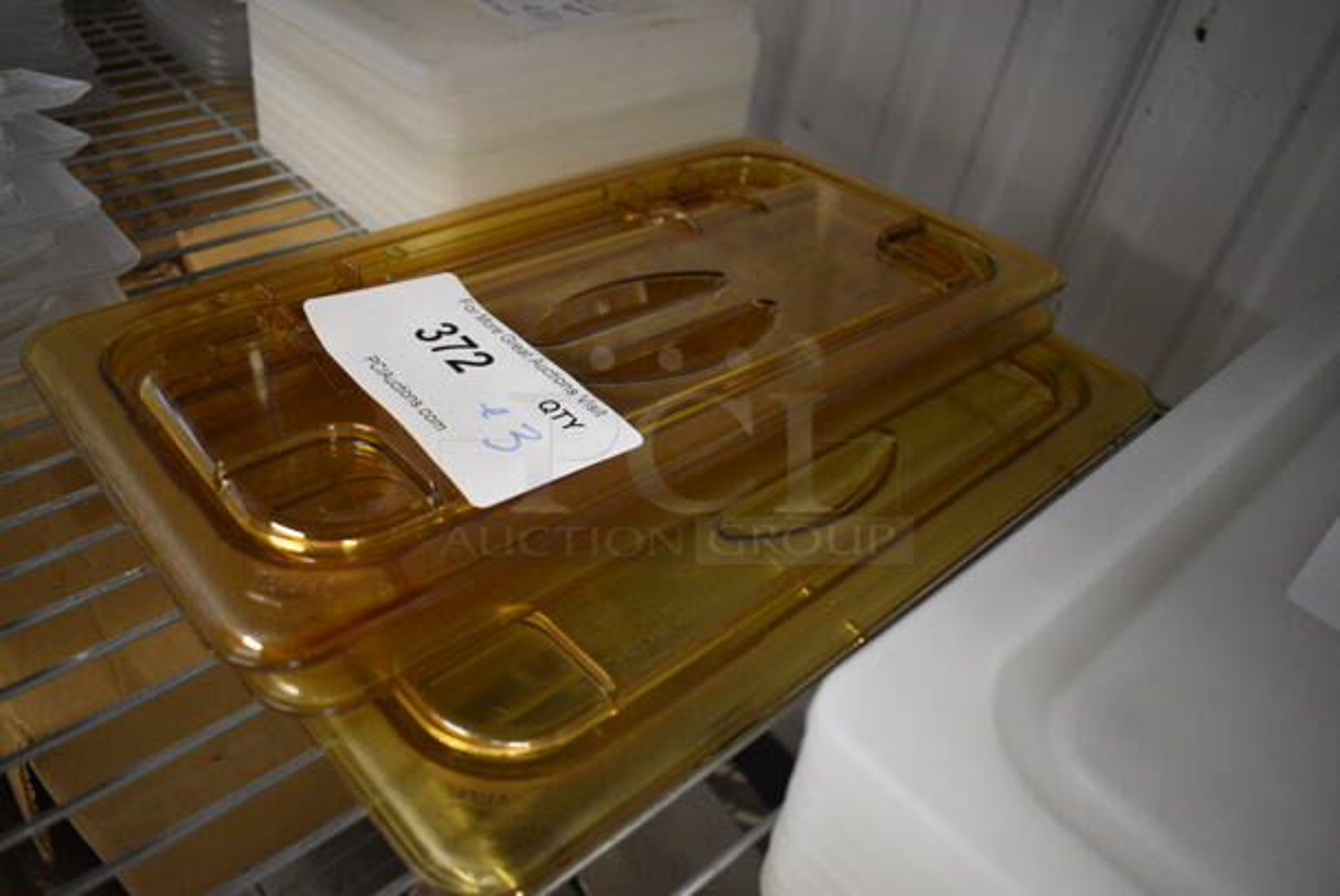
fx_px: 1006
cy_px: 448
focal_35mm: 27
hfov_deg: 67.3
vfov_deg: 48.0
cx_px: 670
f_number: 3.5
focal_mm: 18
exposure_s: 1/125
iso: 2200
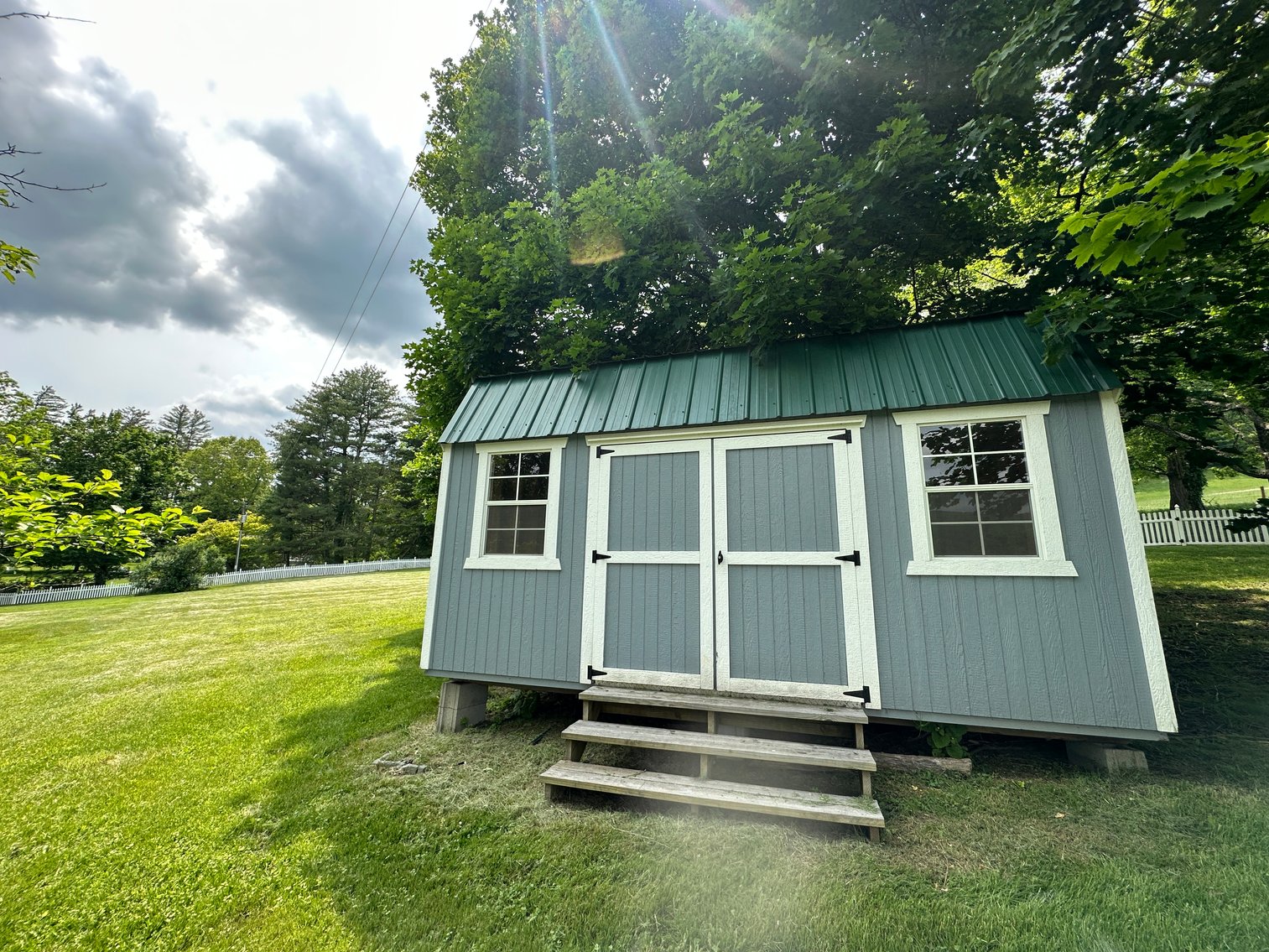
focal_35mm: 14
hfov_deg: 102.1
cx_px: 634
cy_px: 476
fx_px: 513
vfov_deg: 85.7
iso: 50
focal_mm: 2.22
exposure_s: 1/703
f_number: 2.2
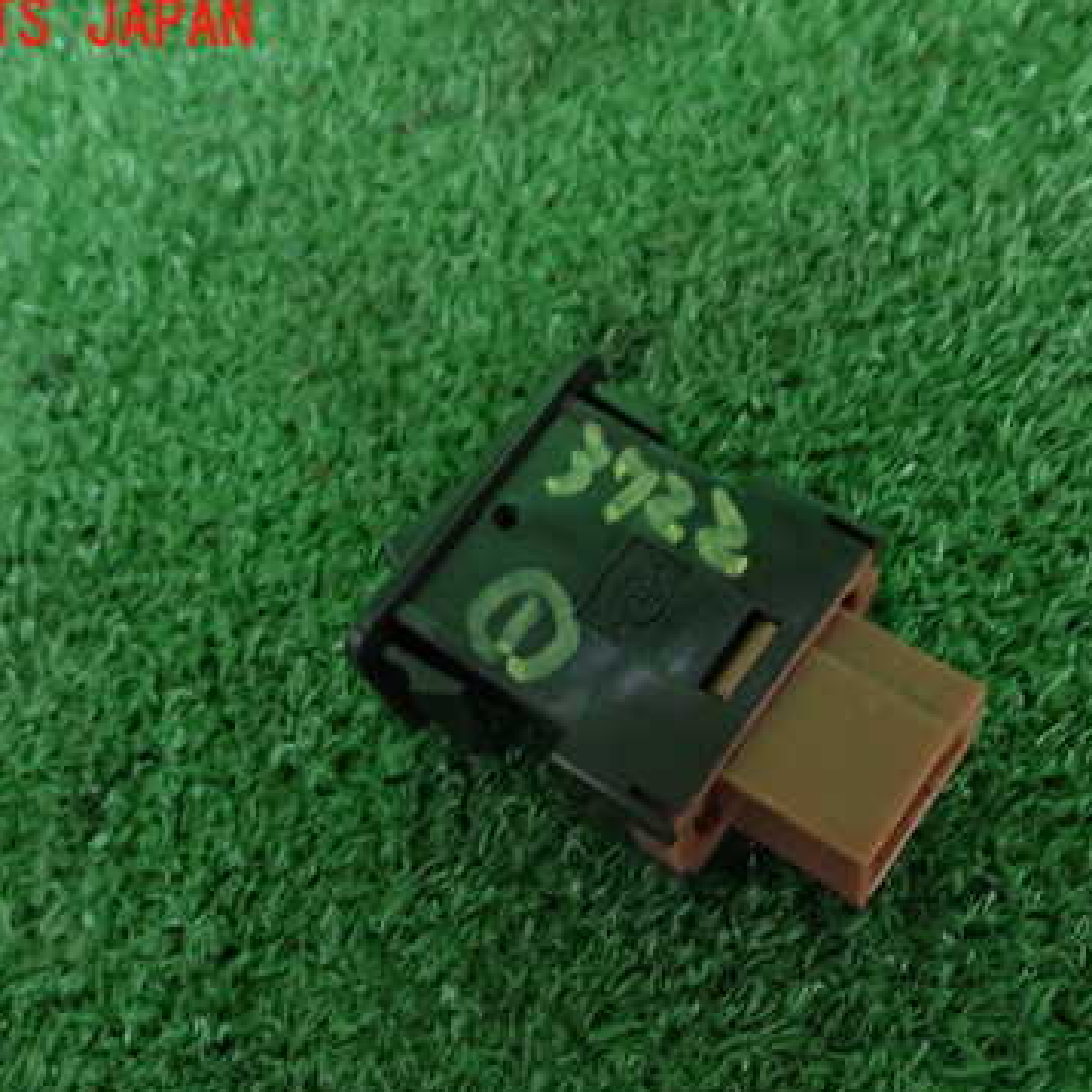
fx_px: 1321
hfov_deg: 44.8
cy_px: 674
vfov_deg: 44.6
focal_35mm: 37
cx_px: 613
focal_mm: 4.5
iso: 400
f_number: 2
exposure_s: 1/30
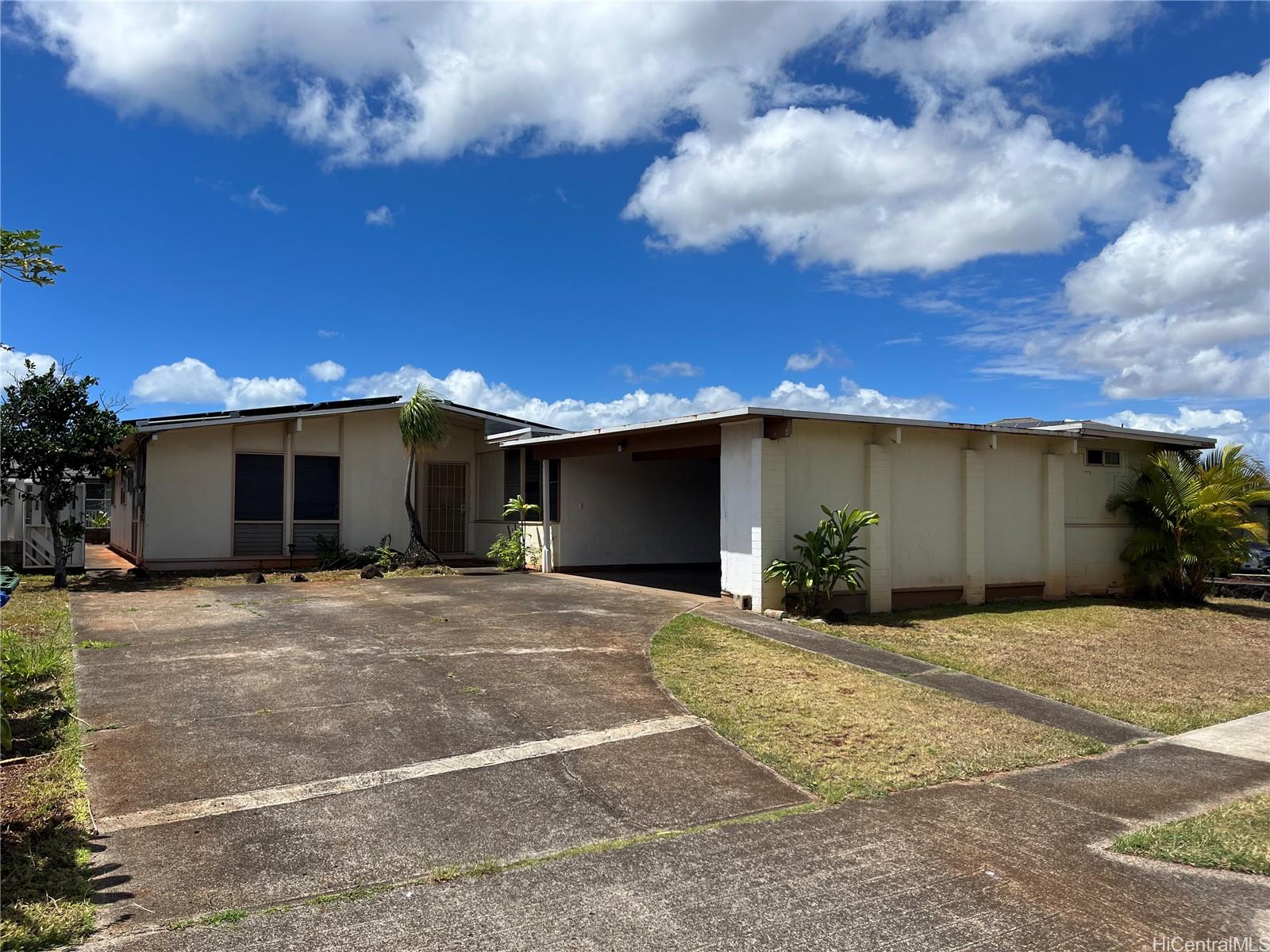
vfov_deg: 53.1
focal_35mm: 26
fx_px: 954
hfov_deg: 67.3
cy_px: 476
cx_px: 635
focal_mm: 5.1
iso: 50
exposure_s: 1/5076
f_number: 1.6
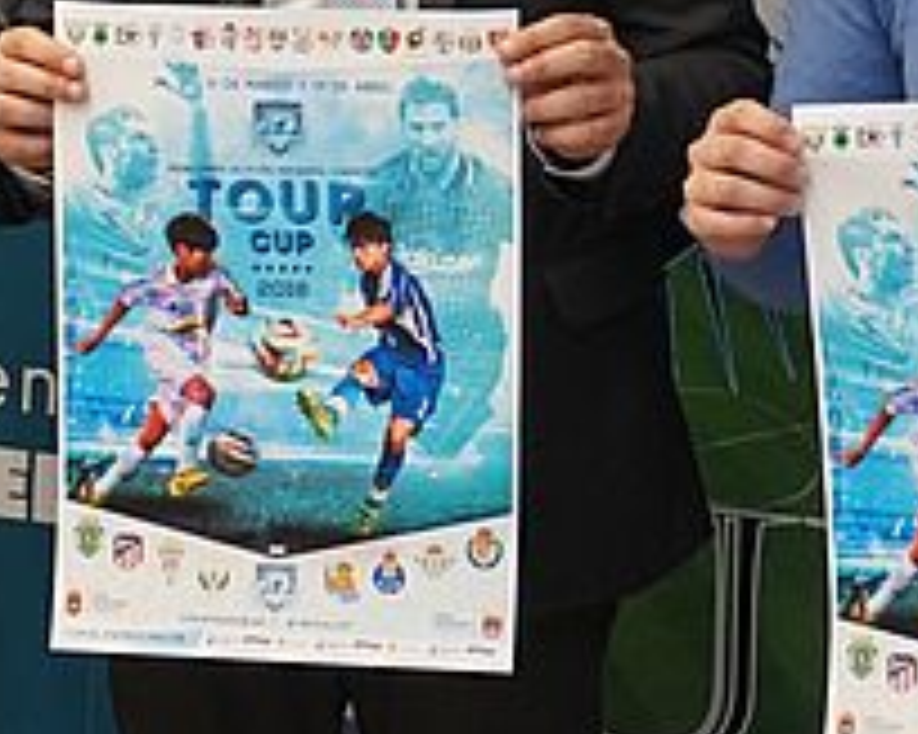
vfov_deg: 9.8
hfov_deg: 12.2
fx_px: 4264
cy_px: 117
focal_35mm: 157
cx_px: 162
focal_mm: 24
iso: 500
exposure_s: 1/60
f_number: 4.5
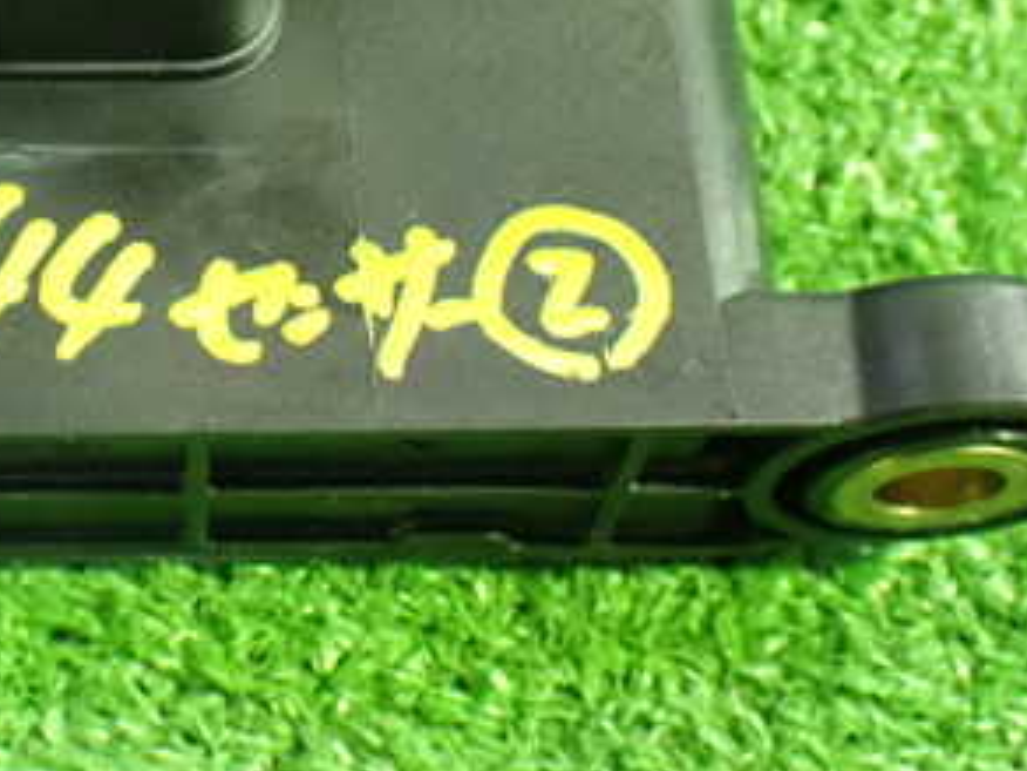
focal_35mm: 78
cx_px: 211
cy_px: 194
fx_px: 2314
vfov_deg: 18.8
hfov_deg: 24.6
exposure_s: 1/30
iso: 1600
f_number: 2.7
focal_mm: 6.83
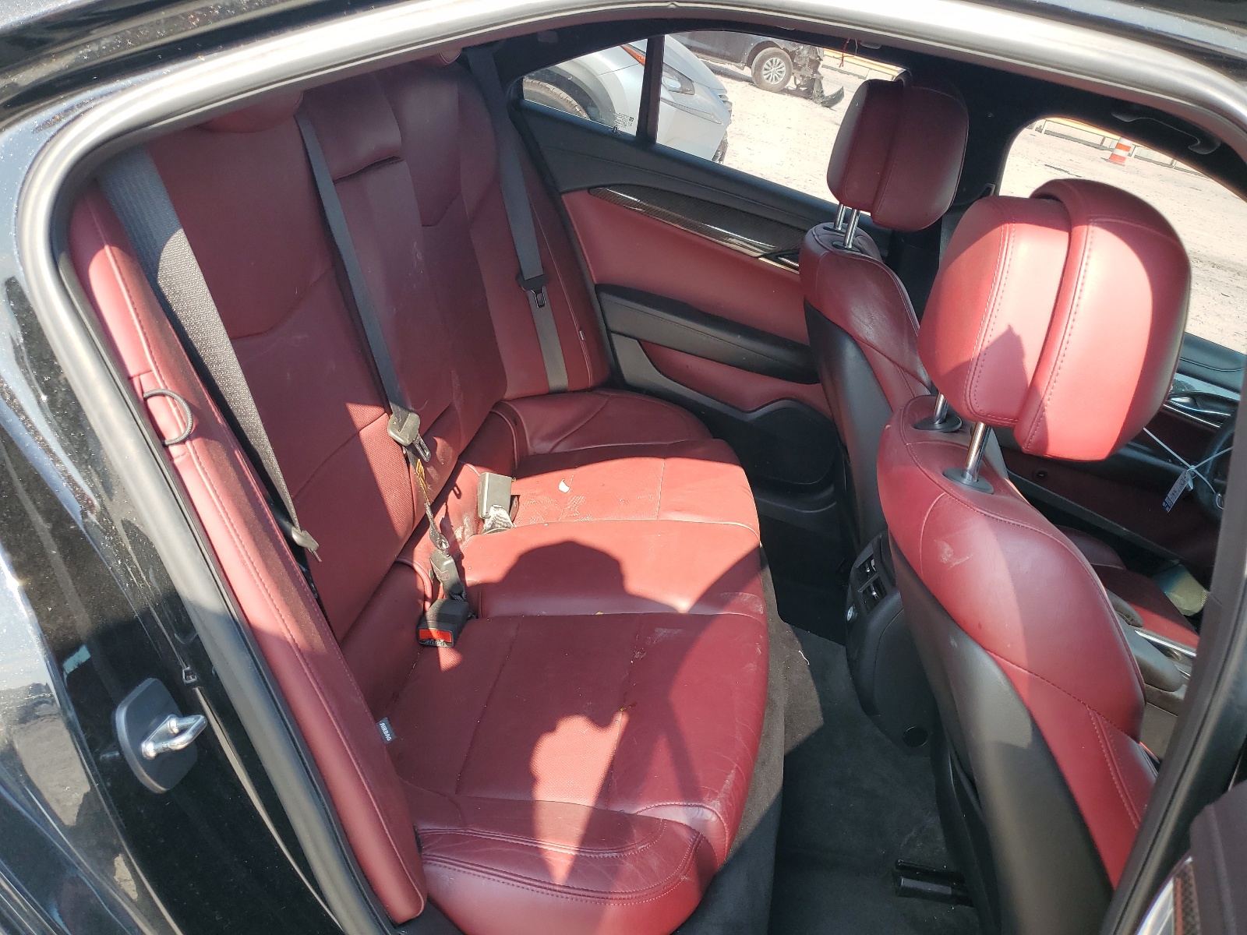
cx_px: 624
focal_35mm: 26
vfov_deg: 53.1
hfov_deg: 67.3
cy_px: 468
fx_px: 937
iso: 50
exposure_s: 1/357
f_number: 1.5
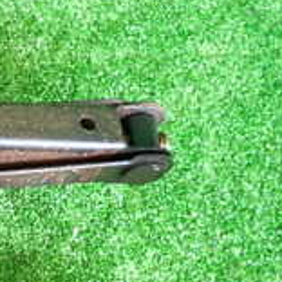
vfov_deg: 19.4
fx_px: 783
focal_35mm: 85
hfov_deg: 16.9
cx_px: -224
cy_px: 325
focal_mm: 4.5
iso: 250
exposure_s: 1/30
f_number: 2
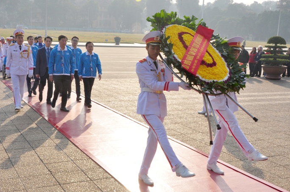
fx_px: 351
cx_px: 122
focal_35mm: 44
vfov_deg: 30.7
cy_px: 94
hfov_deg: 44.8
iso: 250
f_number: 16
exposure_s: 1/125
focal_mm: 25
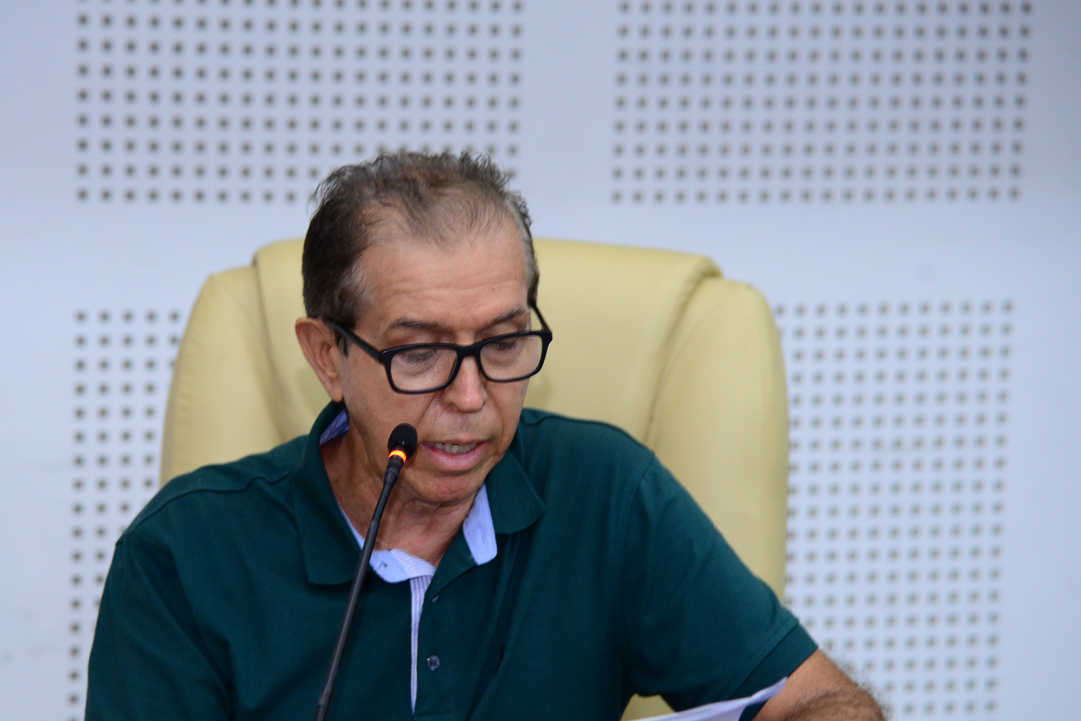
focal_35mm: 145
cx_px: 463
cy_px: 463
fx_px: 4356
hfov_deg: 14.1
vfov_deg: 9.5
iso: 2000
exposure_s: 1/80
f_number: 4
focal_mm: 112
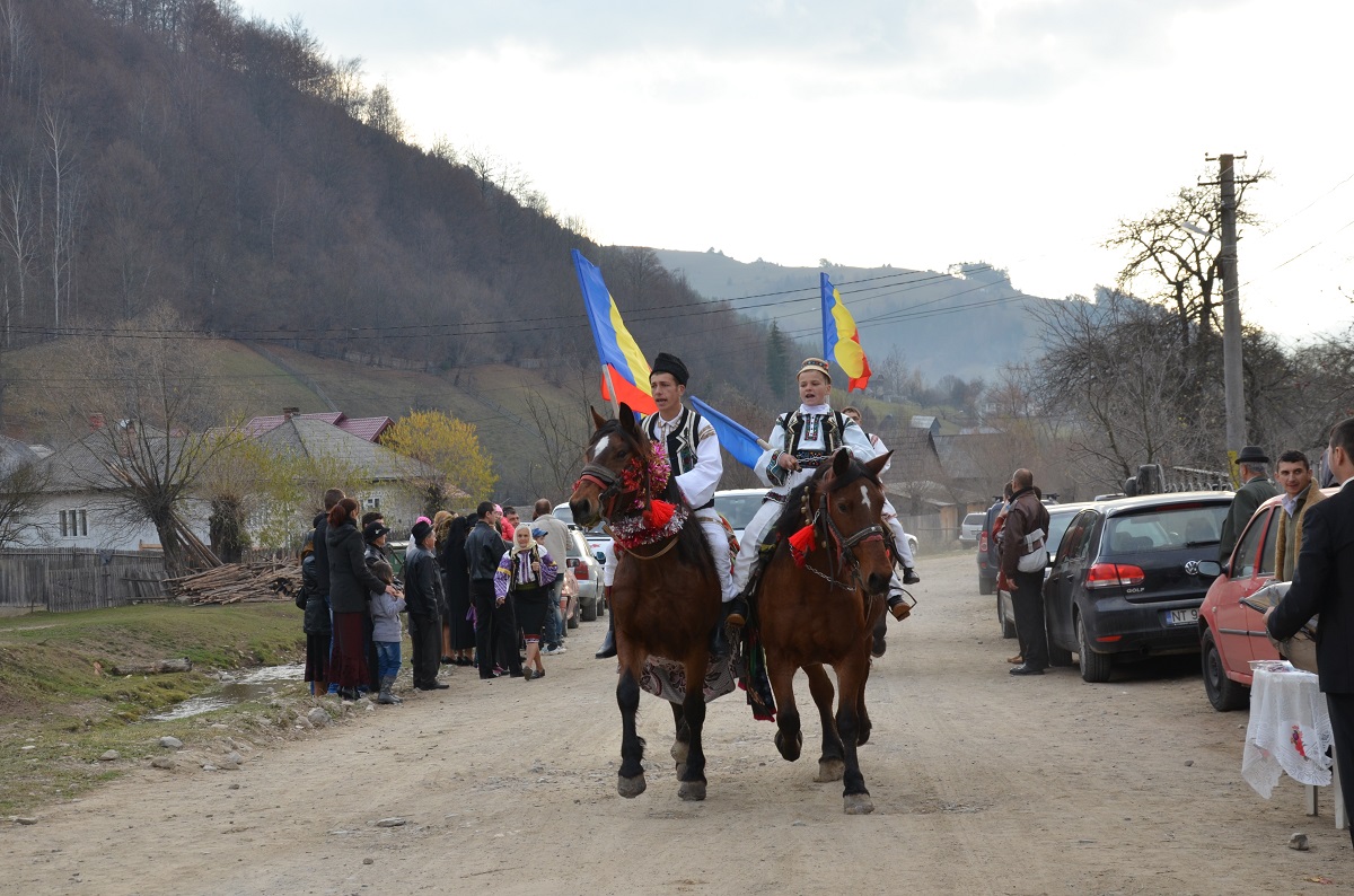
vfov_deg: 17.4
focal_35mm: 78
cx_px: 677
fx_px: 2927
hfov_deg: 26.0
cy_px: 448
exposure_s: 1/200
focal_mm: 52
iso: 320
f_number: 7.1
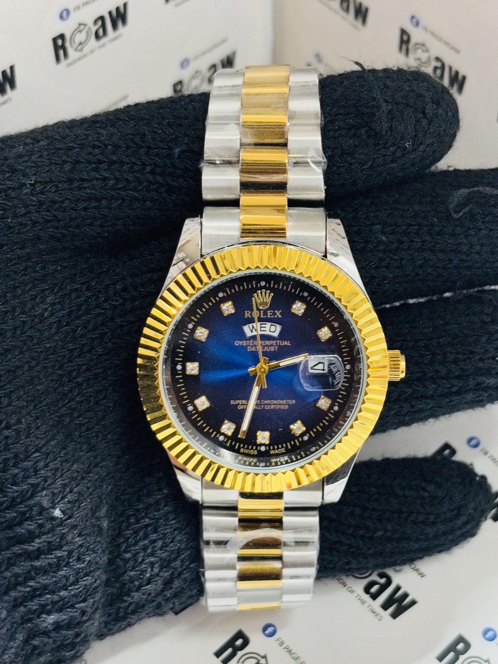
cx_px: 274
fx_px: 1286
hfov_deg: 21.9
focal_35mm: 67
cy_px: 338
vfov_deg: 29.0
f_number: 1.6
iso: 160
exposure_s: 1/33
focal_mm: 5.96
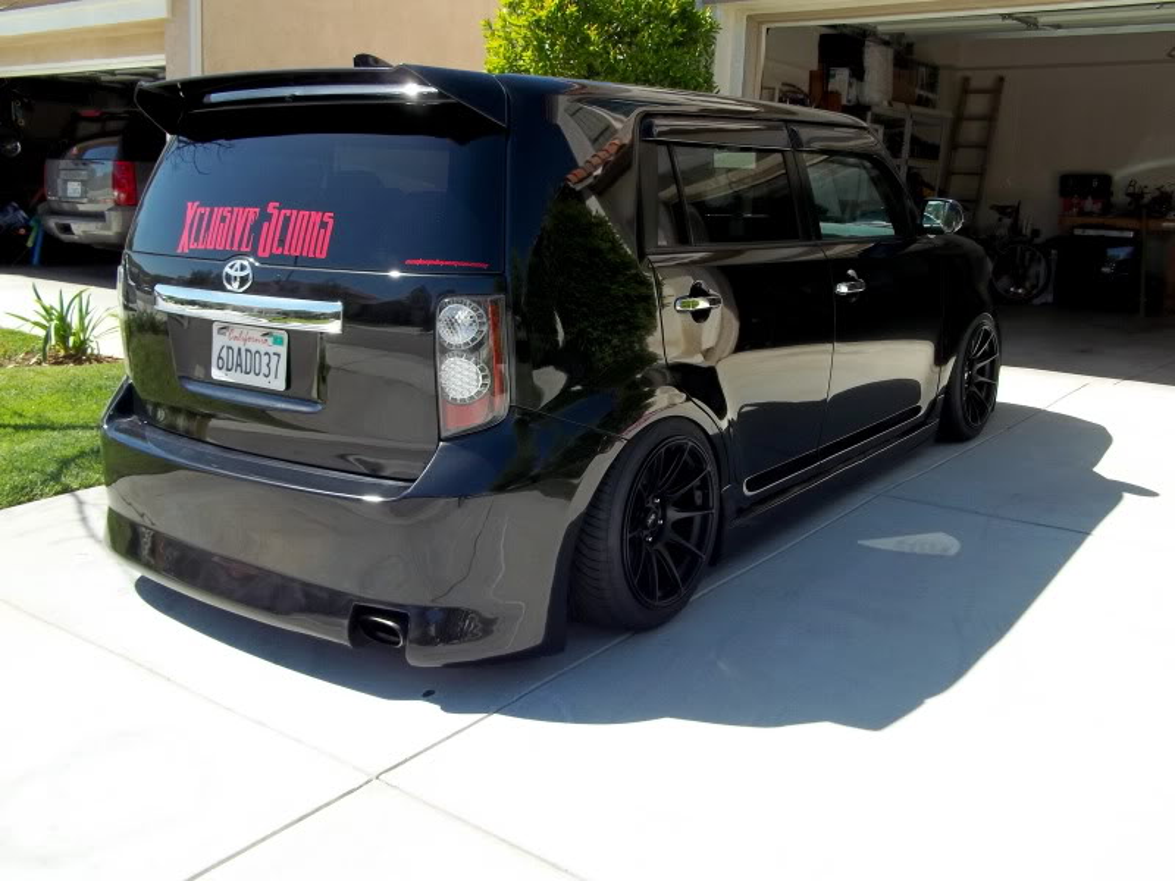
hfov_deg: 56.8
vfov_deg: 44.2
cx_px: 588
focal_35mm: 32
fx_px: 1086
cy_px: 440
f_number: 8.8
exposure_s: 1/80
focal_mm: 5.7
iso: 64
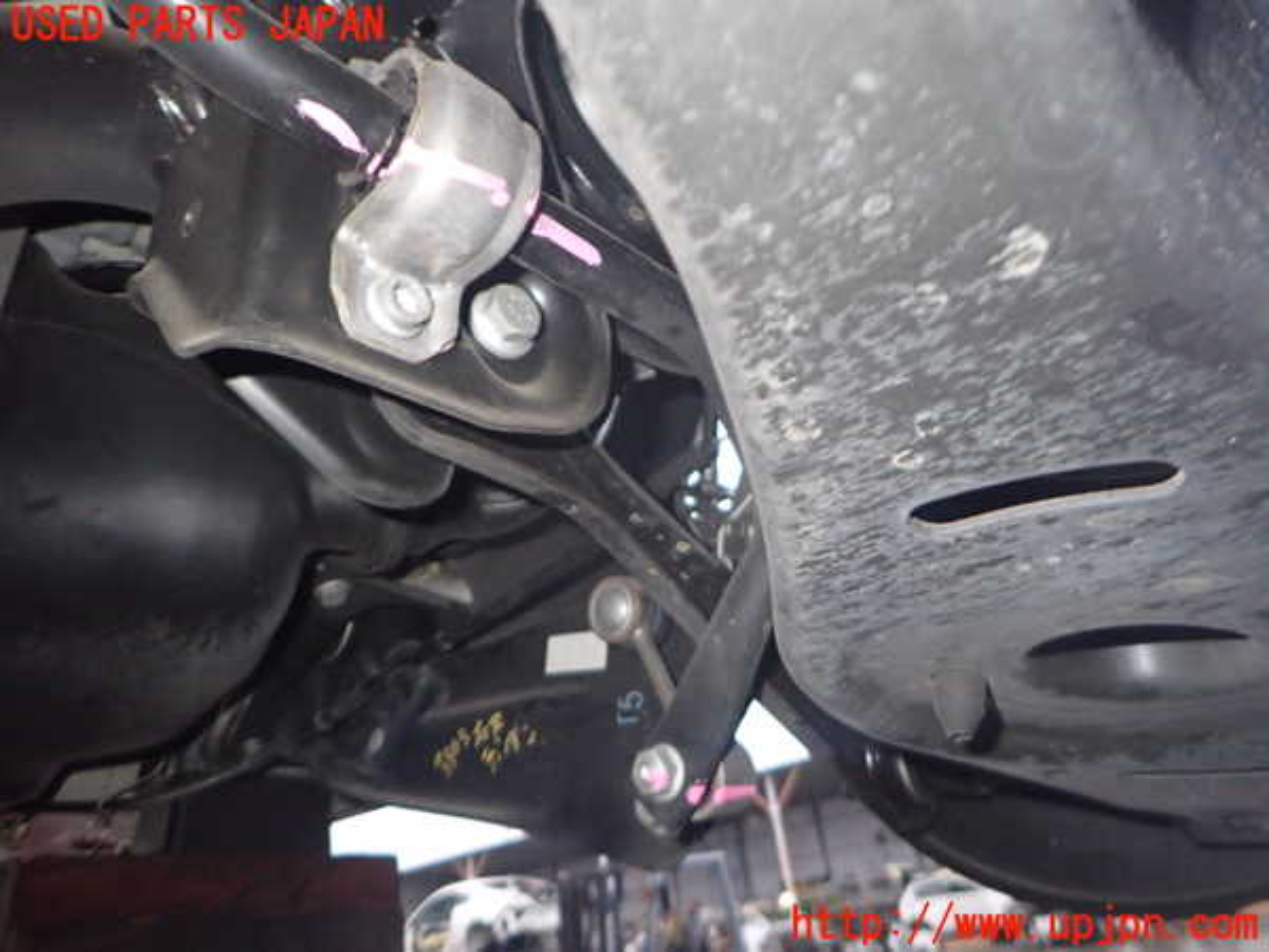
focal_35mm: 25
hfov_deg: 69.4
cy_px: 476
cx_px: 634
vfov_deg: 54.9
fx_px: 916
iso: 800
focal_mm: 4.5
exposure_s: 1/30
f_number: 5.6
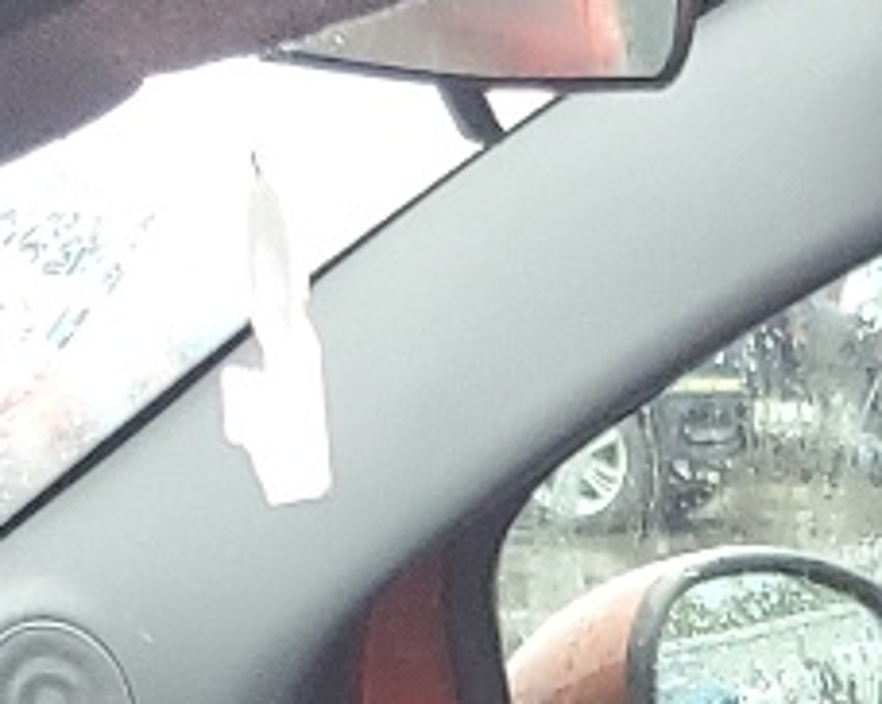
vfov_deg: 7.5
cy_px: 2213
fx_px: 4643
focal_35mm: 178
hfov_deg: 10.2
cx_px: 1609
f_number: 1.5
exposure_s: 1/60.2
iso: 96
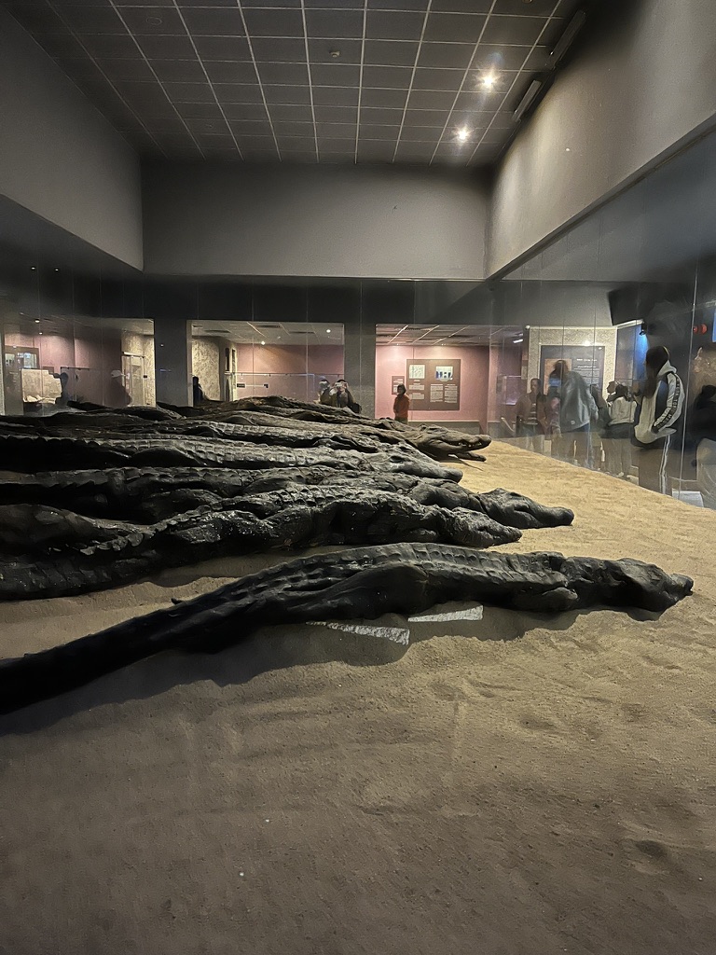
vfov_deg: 67.3
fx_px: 717
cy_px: 478
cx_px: 358
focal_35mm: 26
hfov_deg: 53.1
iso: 640
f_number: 1.6
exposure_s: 1/11
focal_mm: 5.1
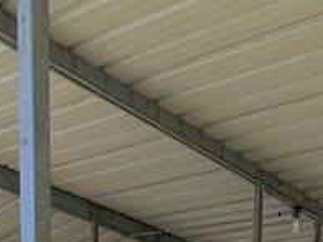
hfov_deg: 28.6
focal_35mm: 68
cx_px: 173
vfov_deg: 14.7
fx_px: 635
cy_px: 566
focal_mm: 1.57
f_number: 1.8
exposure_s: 1/430
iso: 32
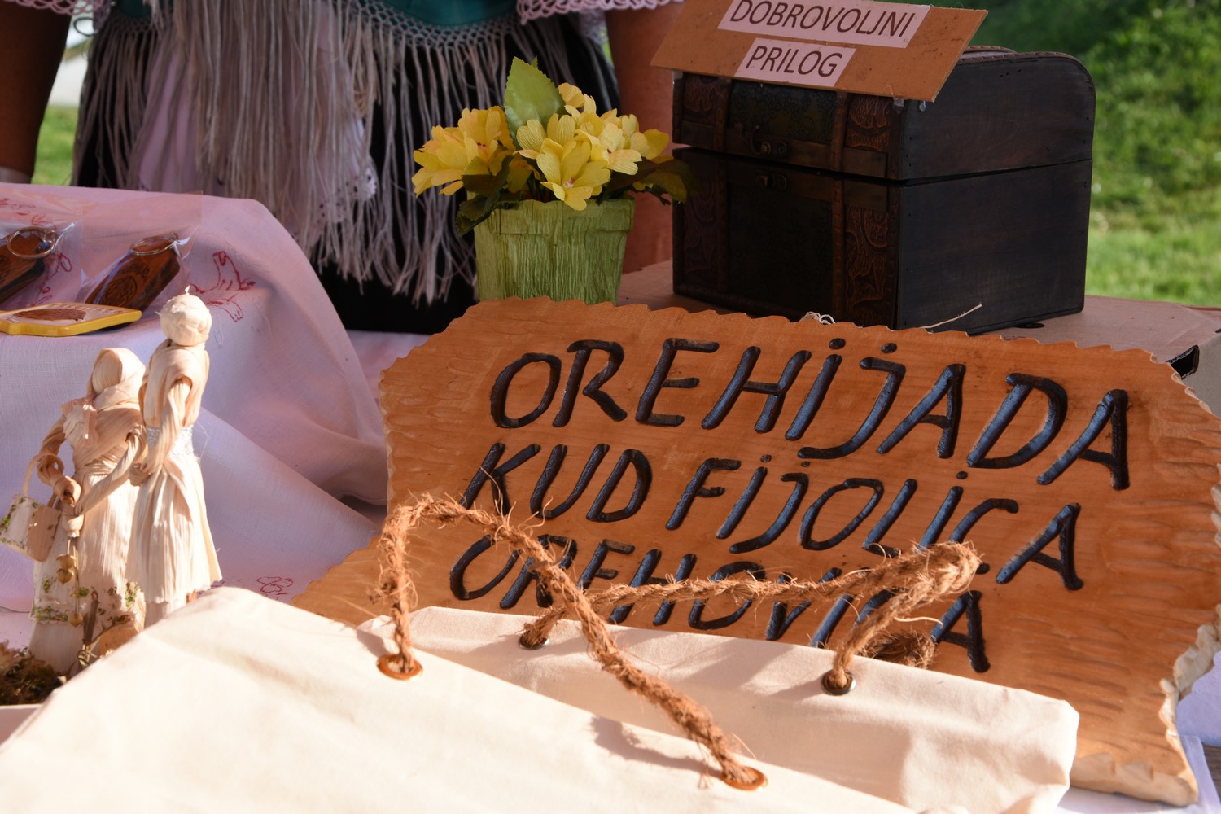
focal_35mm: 75
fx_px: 2544
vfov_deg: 18.2
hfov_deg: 27.0
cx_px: 610
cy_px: 407
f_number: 9
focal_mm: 50
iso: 125
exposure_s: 1/200
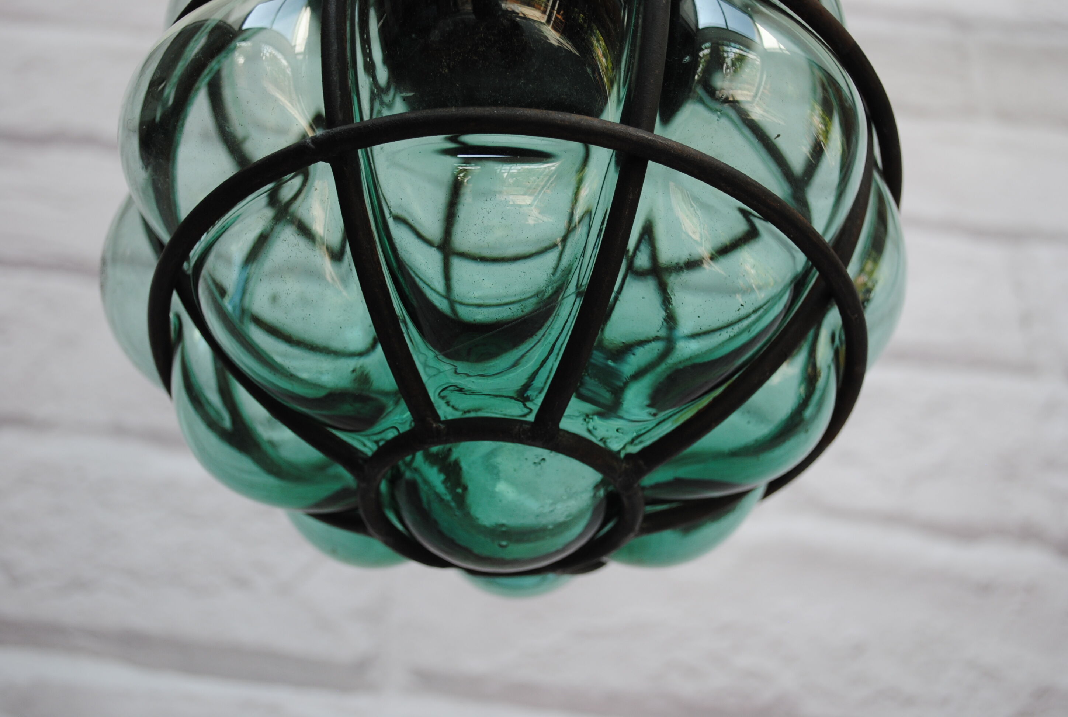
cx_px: 534
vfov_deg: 28.2
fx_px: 1427
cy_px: 358
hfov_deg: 41.0
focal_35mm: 48
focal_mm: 32
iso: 200
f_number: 5
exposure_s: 1/100
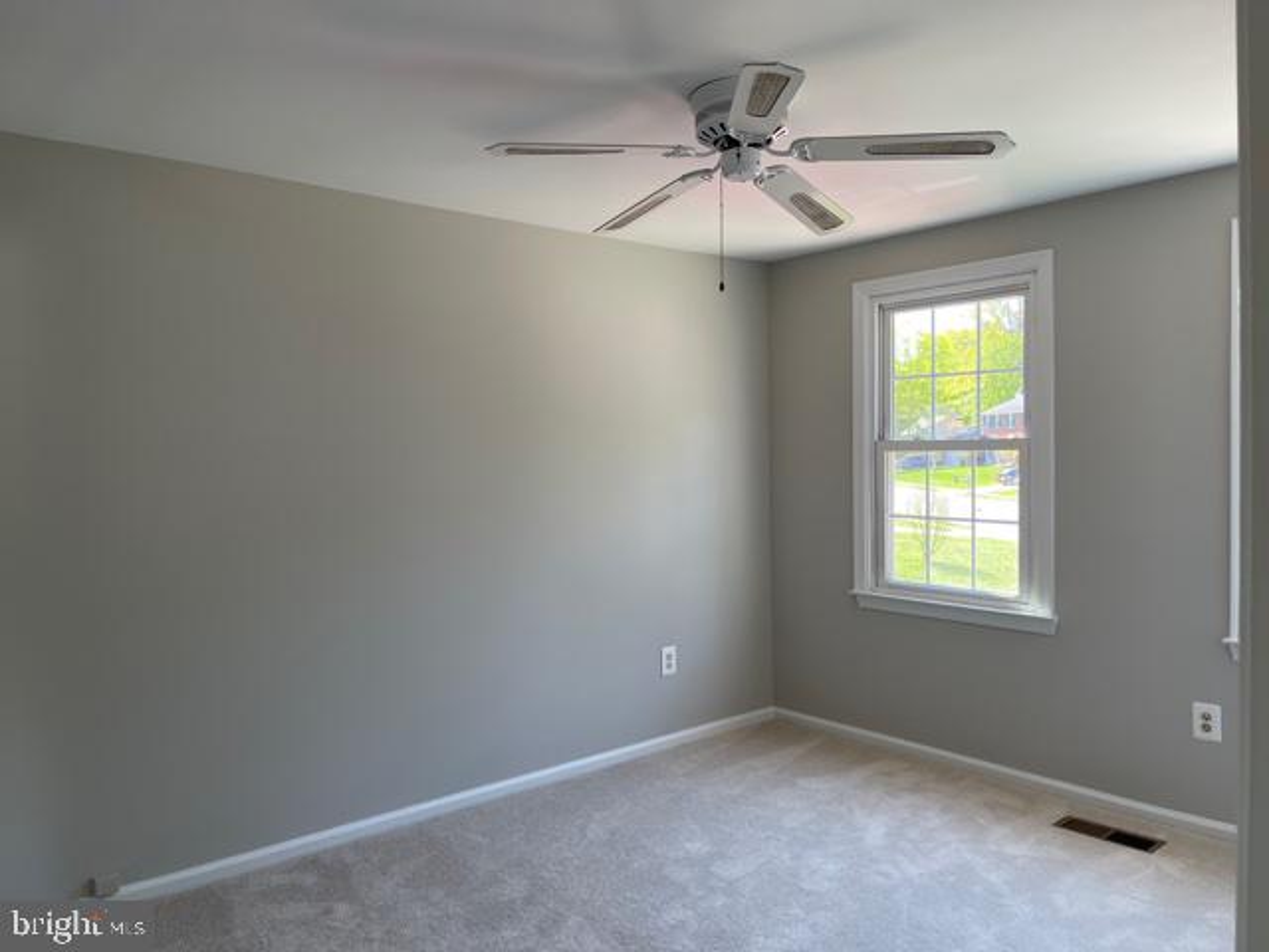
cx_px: 634
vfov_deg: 53.1
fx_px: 953
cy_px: 476
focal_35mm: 26
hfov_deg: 67.3
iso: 64
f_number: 1.6
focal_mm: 5.1
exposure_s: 1/121
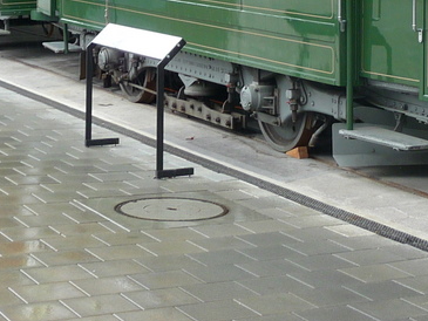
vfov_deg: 13.7
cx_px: 342
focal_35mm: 104
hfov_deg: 18.7
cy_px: -95
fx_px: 1286
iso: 100
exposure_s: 1/40
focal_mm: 6.3
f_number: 3.8
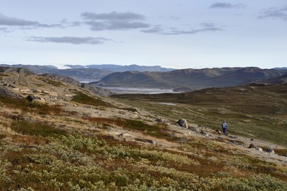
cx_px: 144
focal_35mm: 70
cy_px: 96
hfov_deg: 28.8
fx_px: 558
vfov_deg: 19.5
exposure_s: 1/320
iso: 200
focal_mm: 70
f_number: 11
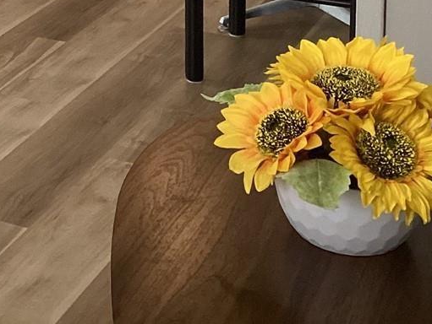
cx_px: -76
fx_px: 1211
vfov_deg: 14.2
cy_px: -176
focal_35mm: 97
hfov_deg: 19.2
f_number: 2.4
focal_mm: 3.3
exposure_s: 1/60
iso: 80
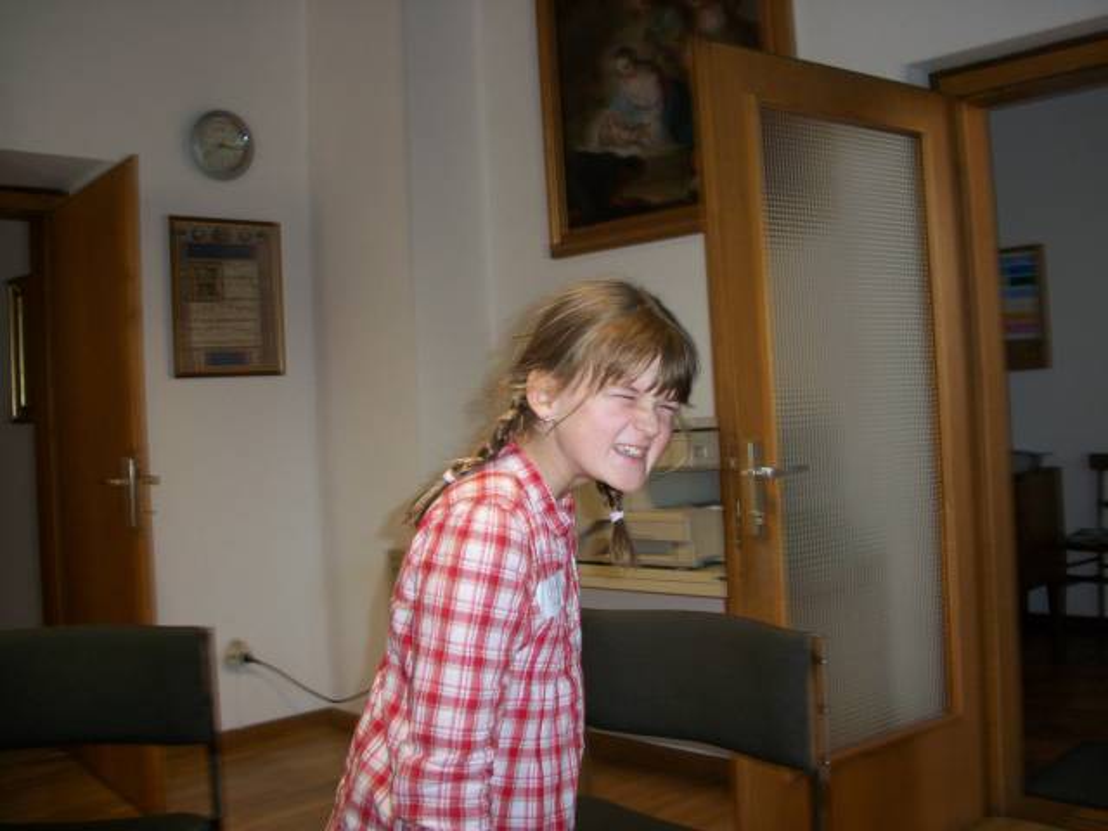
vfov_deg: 40.7
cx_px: 554
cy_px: 416
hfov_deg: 52.6
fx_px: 1120
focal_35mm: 35
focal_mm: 6.3
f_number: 3.1
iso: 160
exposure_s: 1/60
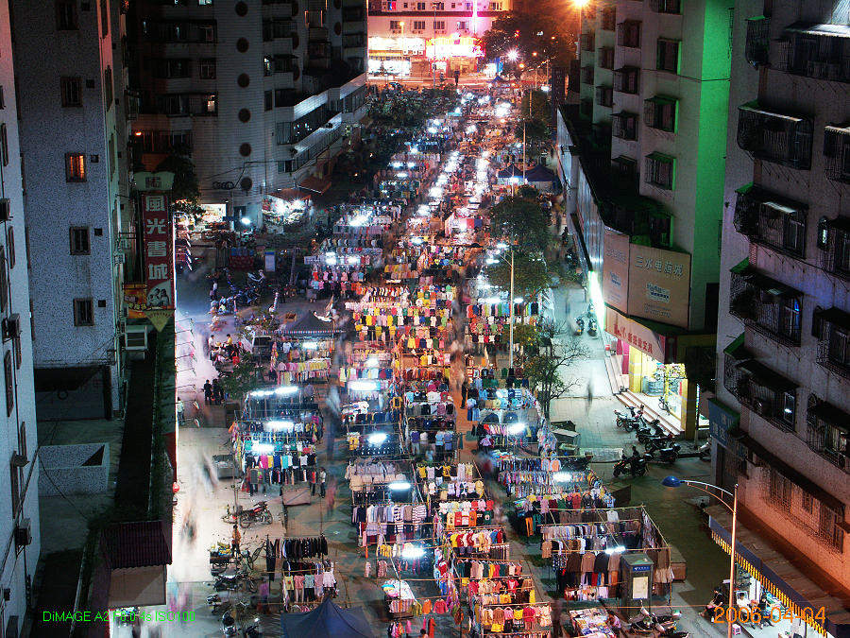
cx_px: 425
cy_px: 319
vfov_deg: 22.6
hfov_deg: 29.8
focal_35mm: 65
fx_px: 1596
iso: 100
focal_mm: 16.74
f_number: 8
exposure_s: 4
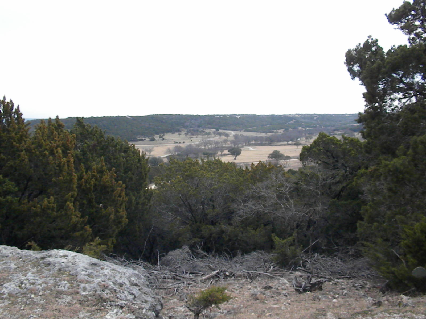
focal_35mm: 37
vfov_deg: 38.7
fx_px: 455
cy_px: 160
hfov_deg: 50.1
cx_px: 213
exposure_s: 1/351
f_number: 10
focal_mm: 6.6
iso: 640
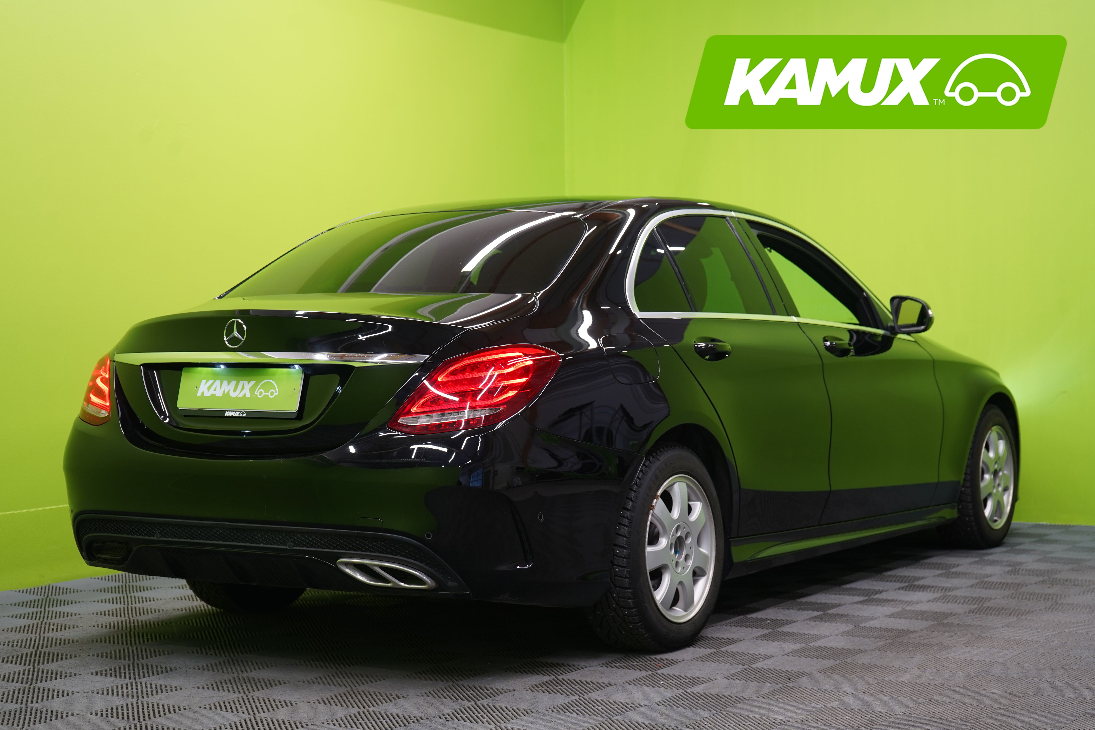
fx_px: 1794
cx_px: 548
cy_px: 365
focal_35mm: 59
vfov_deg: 23.0
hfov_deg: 33.9
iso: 400
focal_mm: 59
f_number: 5.6
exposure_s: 1/25
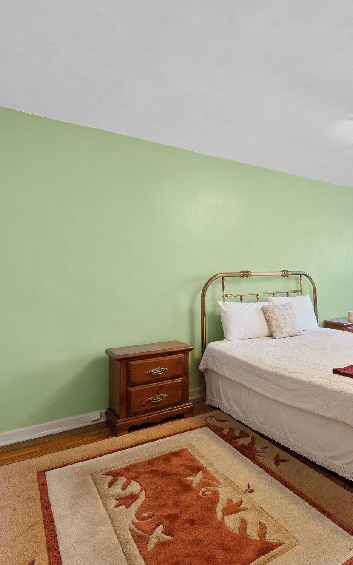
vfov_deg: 79.6
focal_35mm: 22
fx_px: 339
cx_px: 301
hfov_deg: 50.4
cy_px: 280
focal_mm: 14
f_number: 10
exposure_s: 1.3
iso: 800
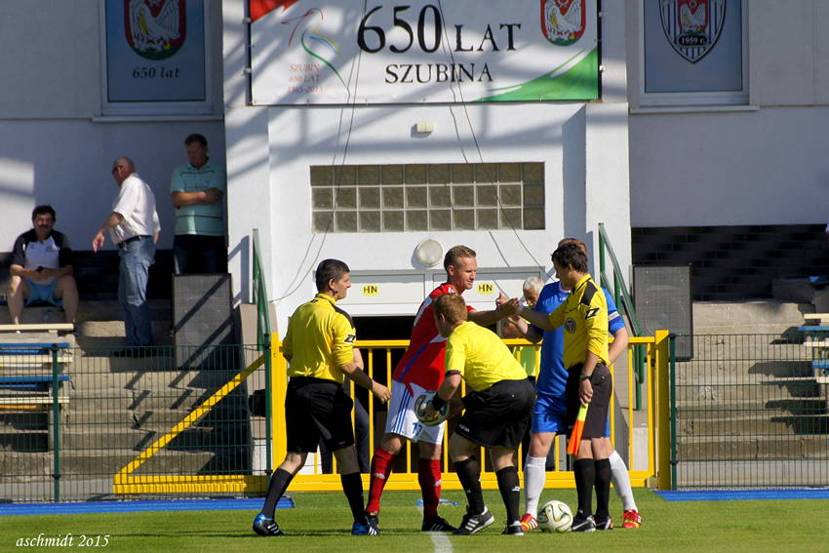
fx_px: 10364
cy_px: 276
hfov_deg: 4.6
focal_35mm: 450
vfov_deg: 3.1
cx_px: 414
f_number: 8
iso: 200
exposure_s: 1/1250
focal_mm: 300
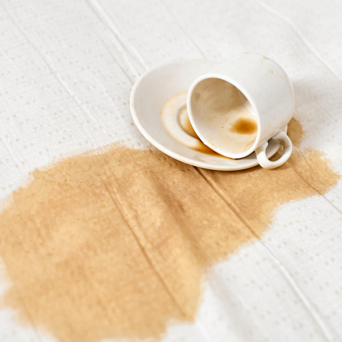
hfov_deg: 22.7
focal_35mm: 76
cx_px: 134
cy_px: 177
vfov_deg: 22.8
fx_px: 850
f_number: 2.8
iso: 160
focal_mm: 50
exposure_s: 1/160
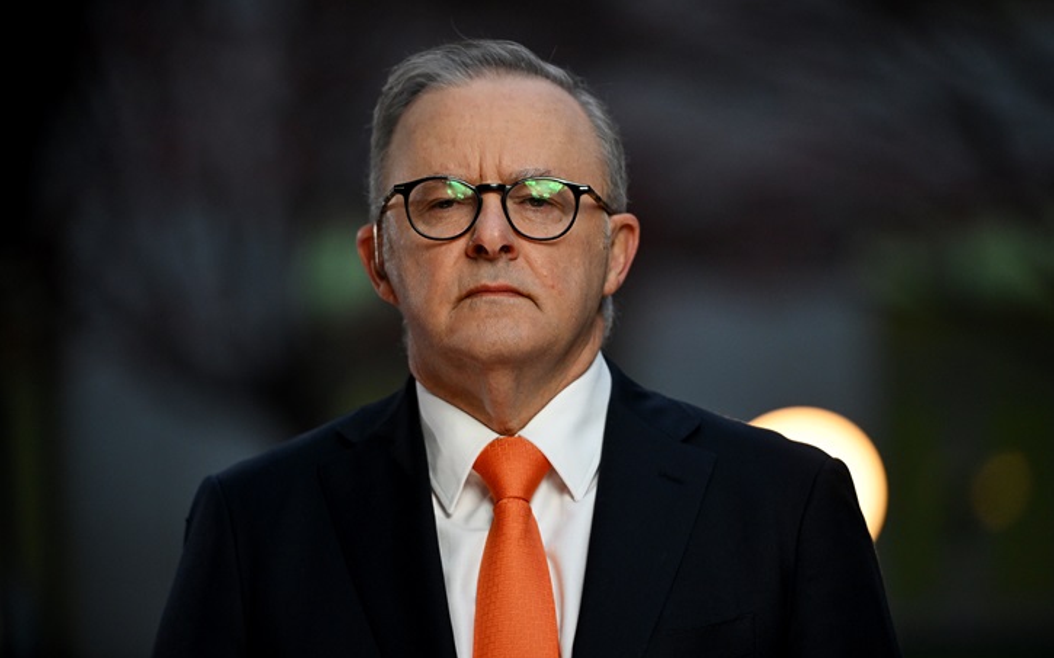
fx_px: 5745
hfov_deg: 10.5
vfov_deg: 6.6
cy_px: 317
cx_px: 528
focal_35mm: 200
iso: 2000
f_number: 2.8
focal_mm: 195
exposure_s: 1/800
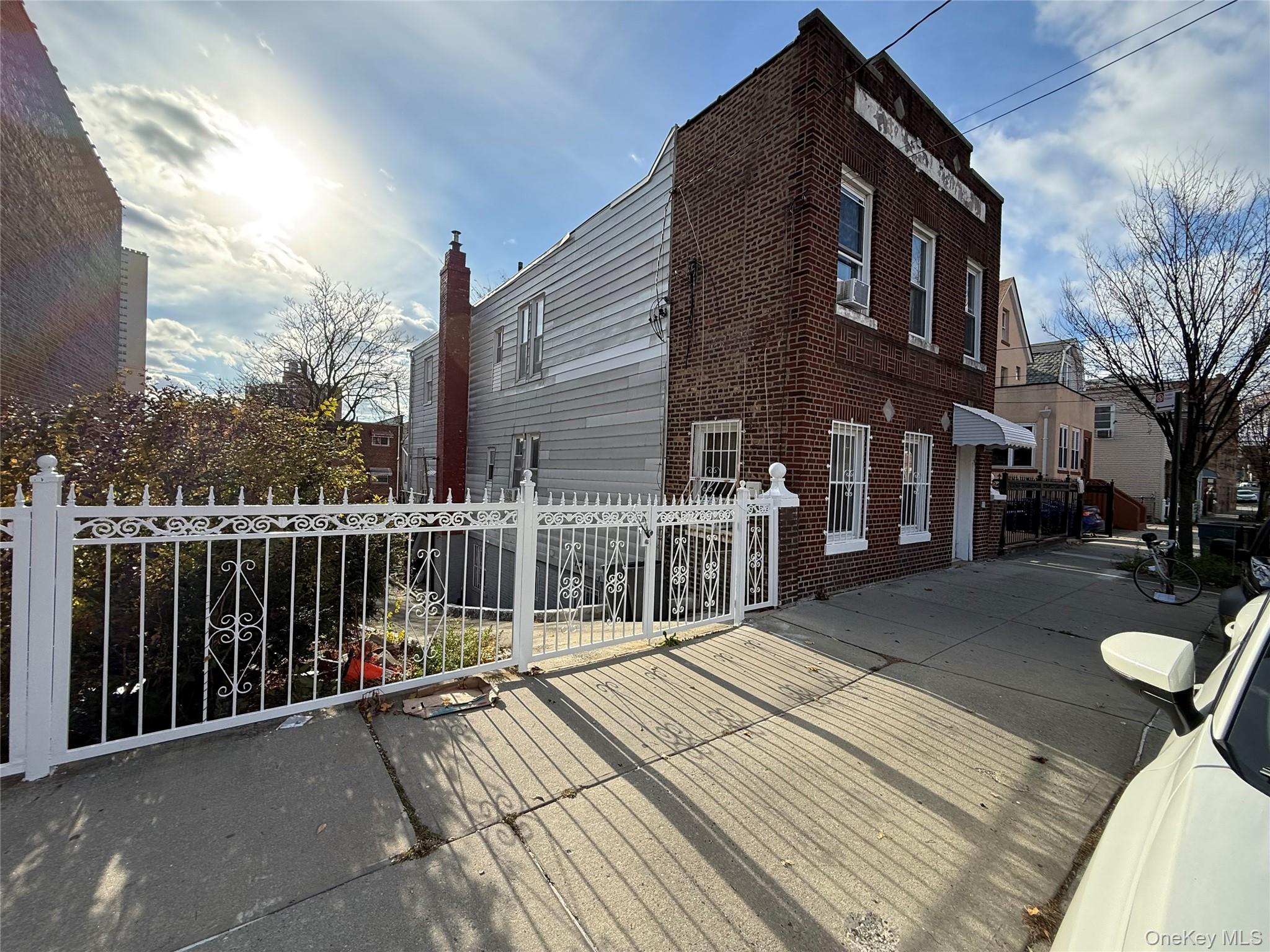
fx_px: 514
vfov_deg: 85.7
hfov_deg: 102.1
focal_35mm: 14
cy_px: 476
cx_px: 635
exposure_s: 1/1167
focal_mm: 2.22
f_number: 2.2
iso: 64
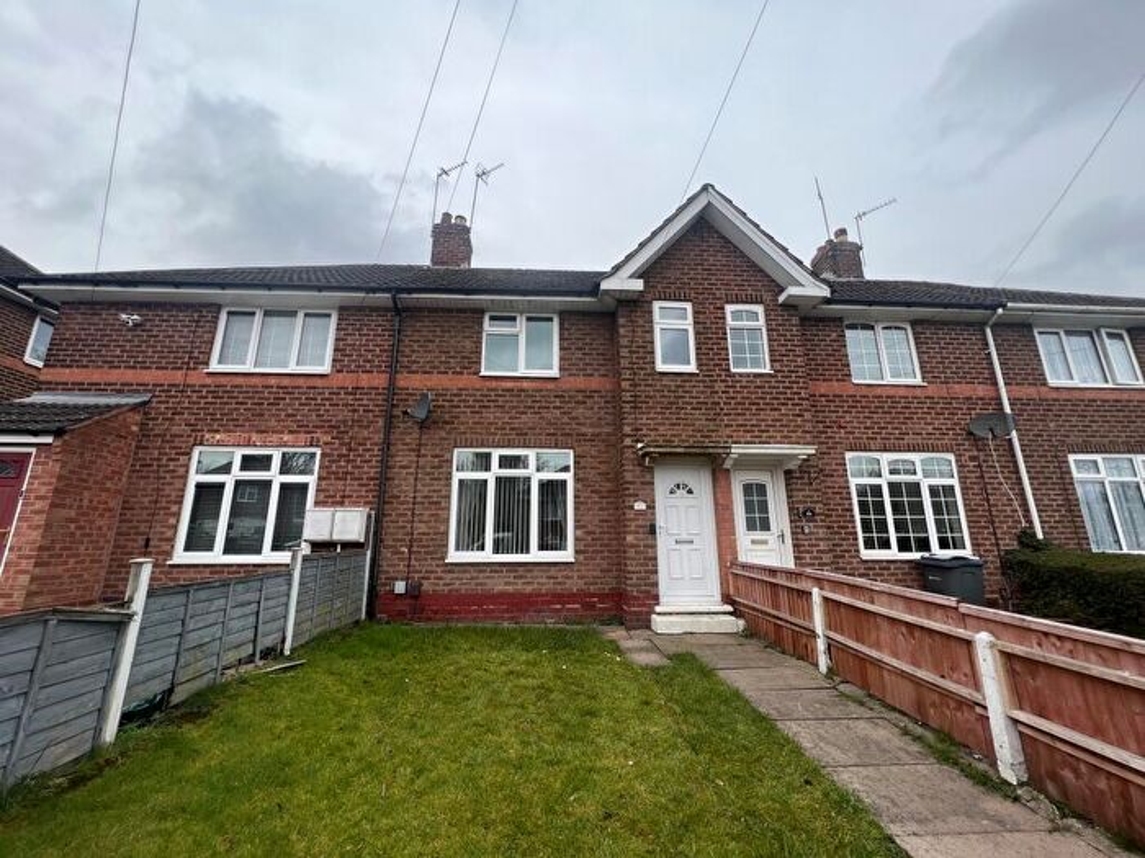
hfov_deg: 106.2
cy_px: 429
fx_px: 430
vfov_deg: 89.9
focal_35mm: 13
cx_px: 572
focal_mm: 1.57
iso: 32
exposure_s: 1/445
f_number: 1.8
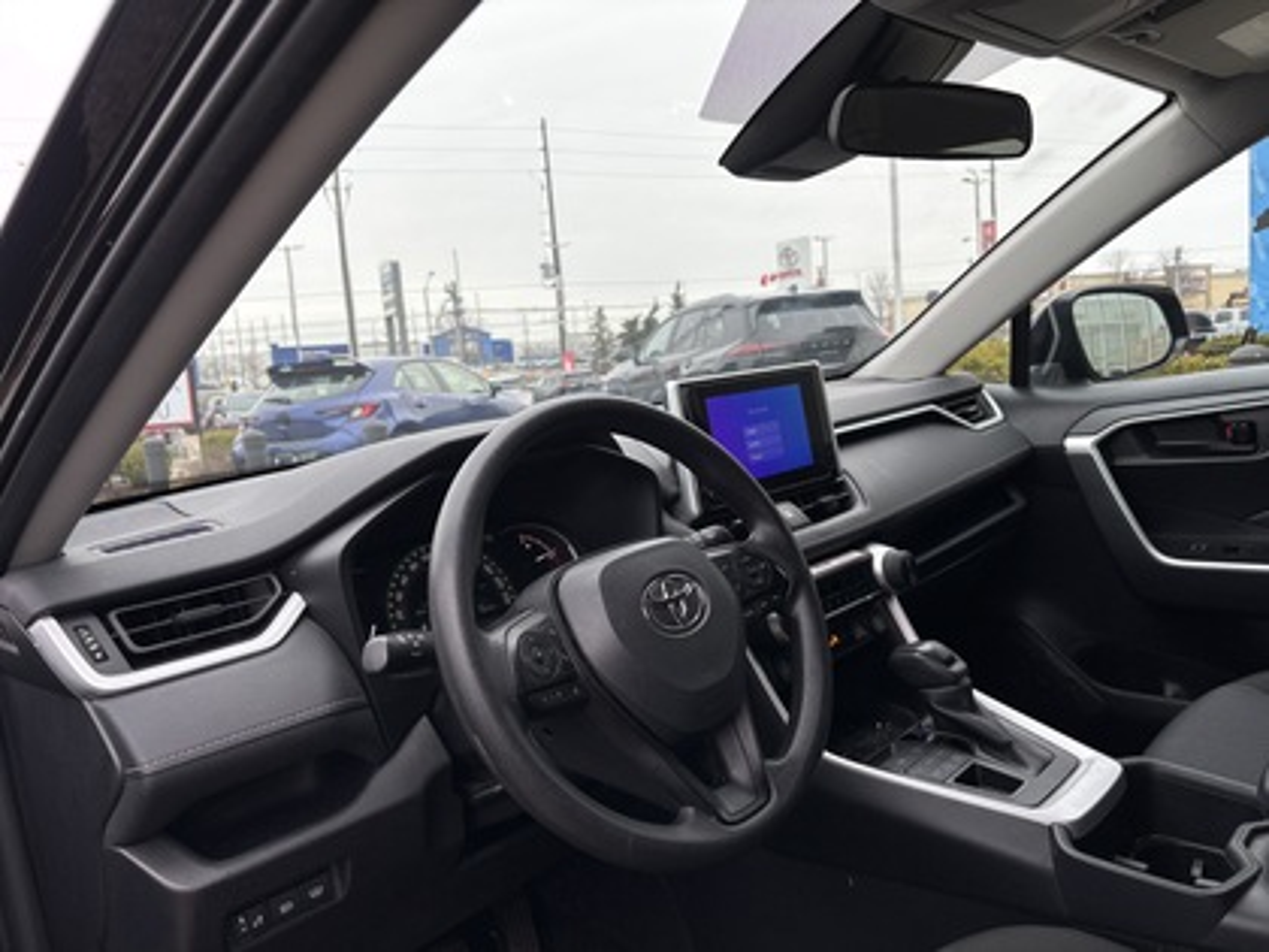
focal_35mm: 26
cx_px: 634
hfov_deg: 67.3
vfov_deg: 53.1
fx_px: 953
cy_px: 476
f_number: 1.6
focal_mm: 5.96
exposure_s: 1/303
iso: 50
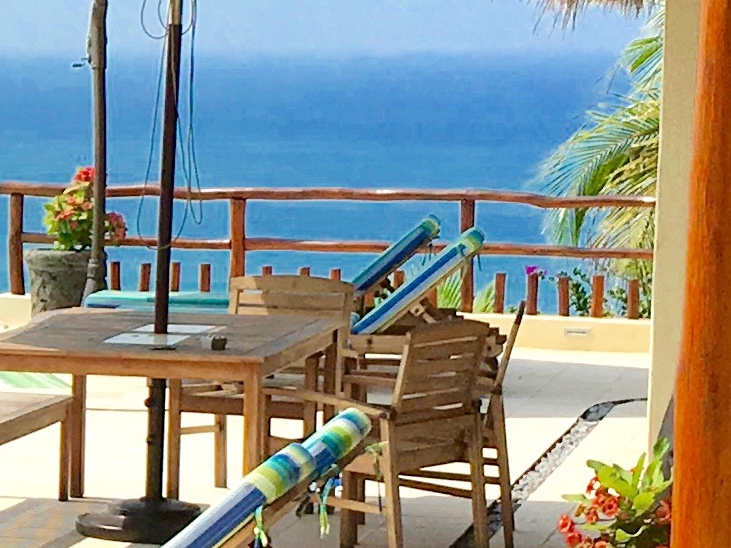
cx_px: -506
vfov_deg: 9.2
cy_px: 483
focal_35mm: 160
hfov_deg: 11.6
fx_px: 3378
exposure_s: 1/2747
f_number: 2.2
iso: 25
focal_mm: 4.15
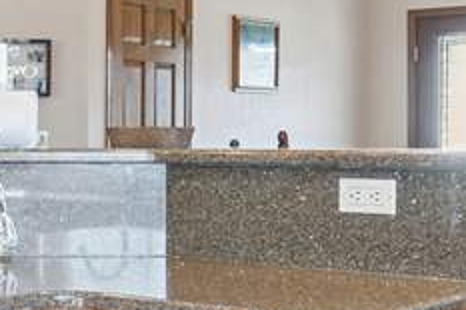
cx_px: -136
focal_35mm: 88
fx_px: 1138
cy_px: 163
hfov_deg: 21.1
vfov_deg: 15.5
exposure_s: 1/10
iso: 400
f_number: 8
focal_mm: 16
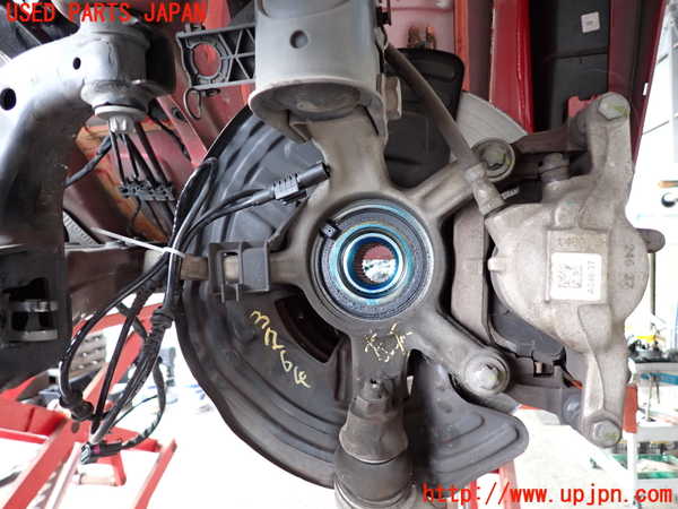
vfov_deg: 54.9
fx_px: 490
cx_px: 339
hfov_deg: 69.4
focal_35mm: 25
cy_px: 254
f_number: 2
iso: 250
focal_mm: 4.5
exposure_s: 1/30
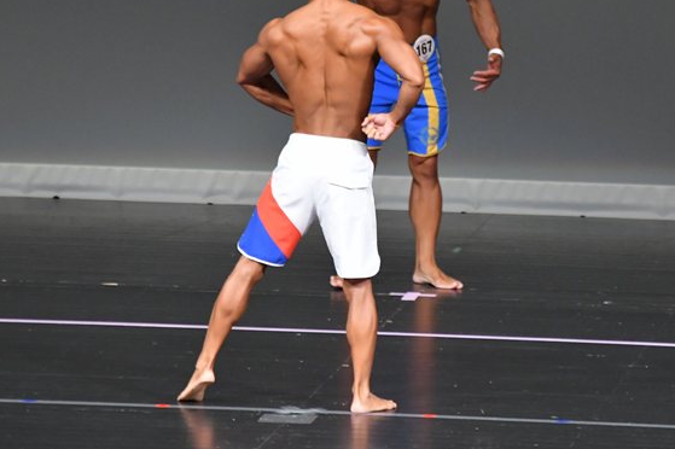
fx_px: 8957
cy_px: 141
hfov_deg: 4.3
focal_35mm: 478
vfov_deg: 2.9
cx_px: 409
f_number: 5.6
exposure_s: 1/400
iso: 5000
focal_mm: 230
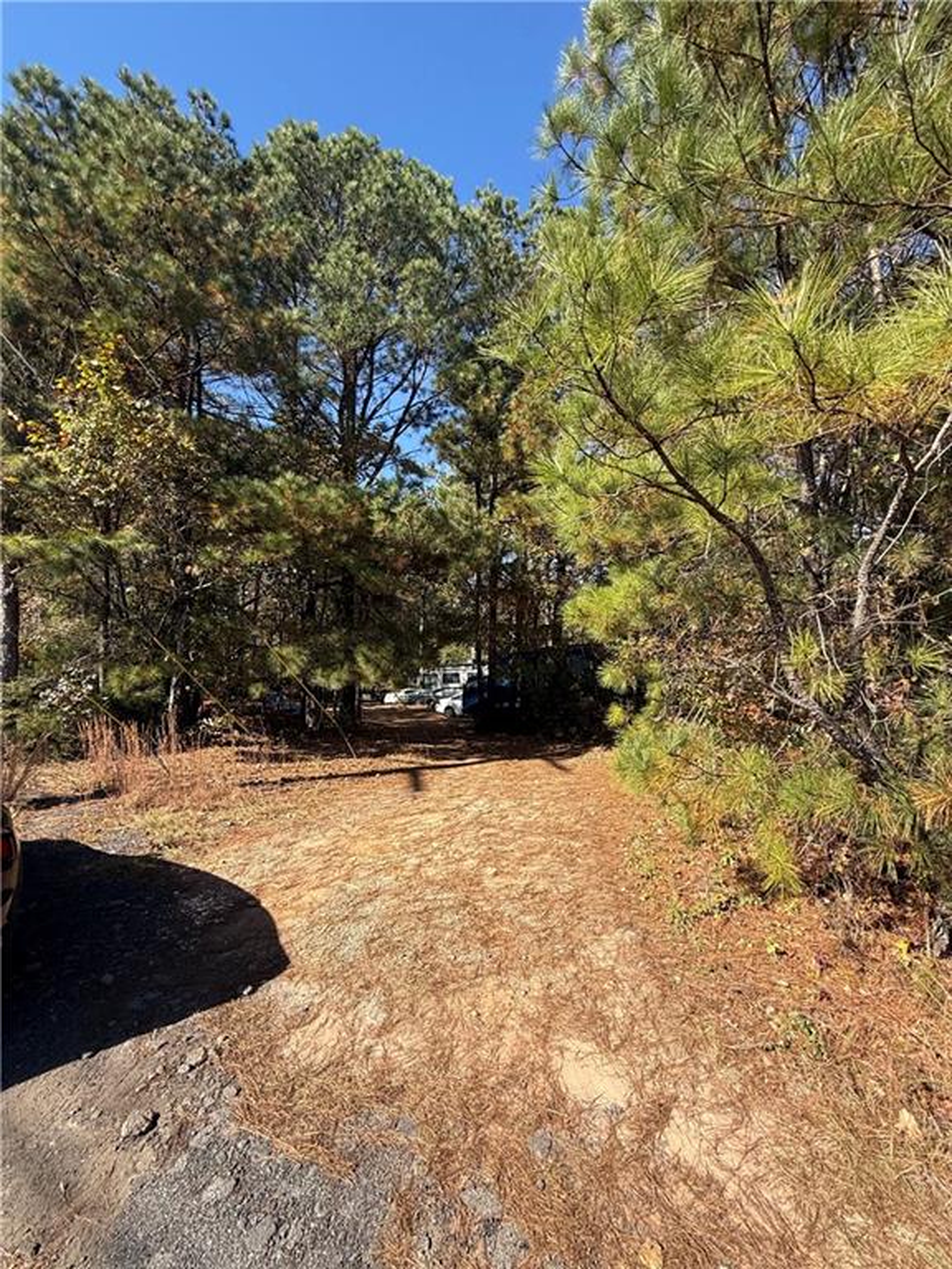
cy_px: 634
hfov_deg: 85.7
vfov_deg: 102.1
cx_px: 476
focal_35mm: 14
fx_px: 513
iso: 50
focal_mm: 2.22
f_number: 2.2
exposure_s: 1/789
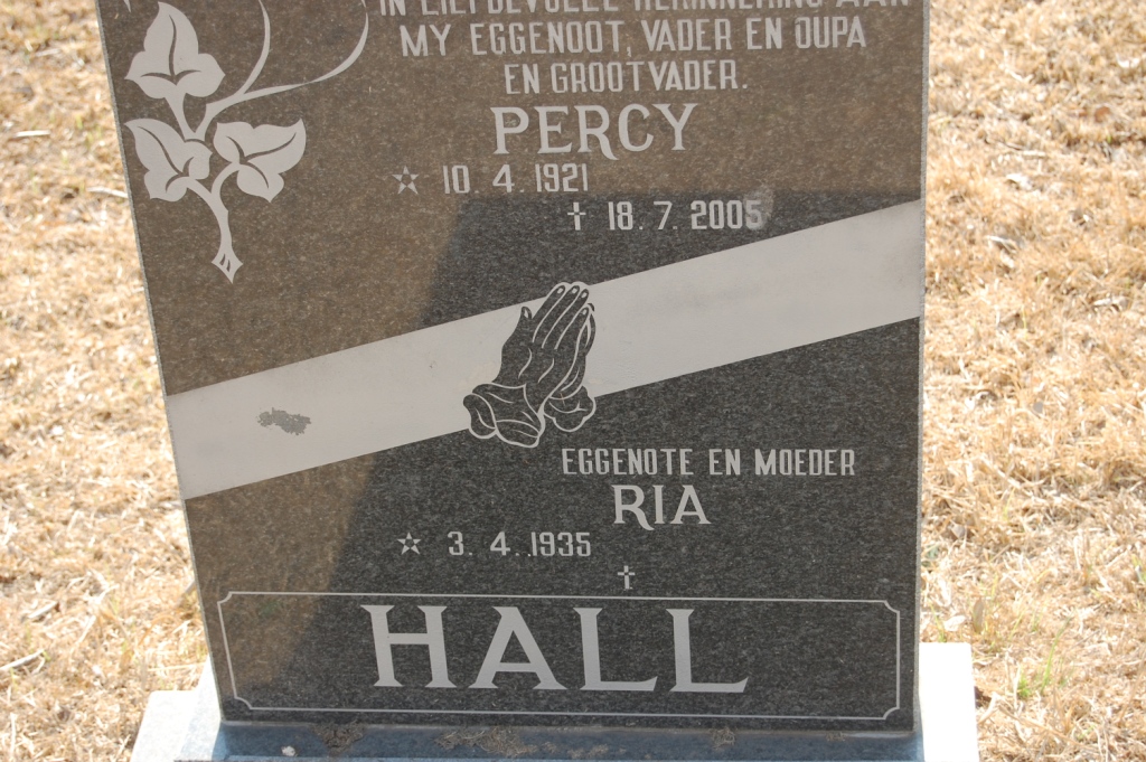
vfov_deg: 16.5
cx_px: 573
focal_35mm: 82
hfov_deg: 24.6
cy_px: 381
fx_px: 2624
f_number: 5.6
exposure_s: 1/125
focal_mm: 55
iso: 200
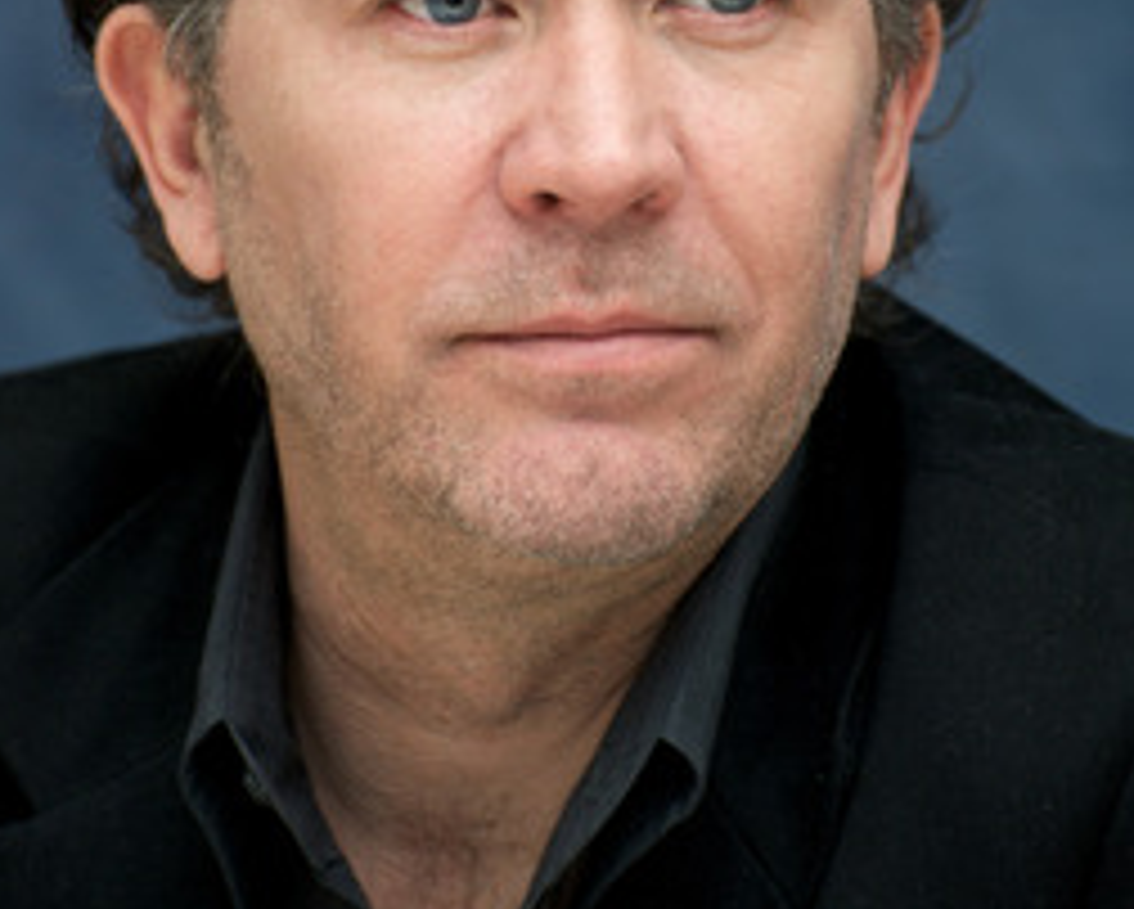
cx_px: 578
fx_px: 9237
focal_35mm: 275
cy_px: 198
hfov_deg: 7.0
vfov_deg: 5.6
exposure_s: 1/60
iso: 400
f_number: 6.3
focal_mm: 185
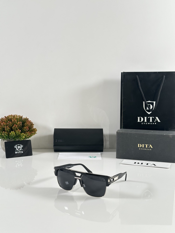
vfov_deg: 39.7
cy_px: 116
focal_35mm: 48
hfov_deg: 30.3
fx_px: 324
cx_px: 88
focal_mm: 6.86
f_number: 1.78
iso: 80
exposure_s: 1/100
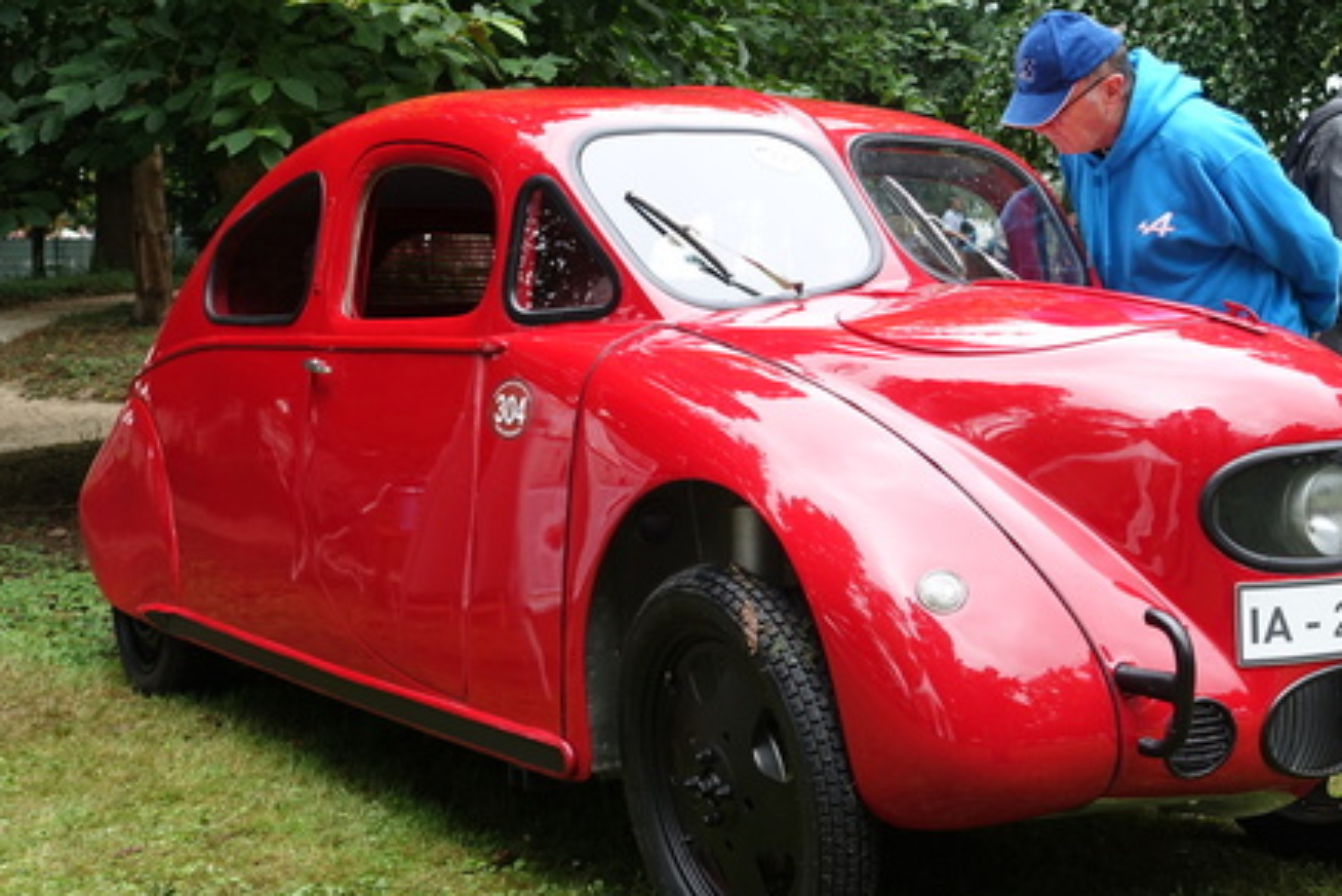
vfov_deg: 24.6
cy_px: 542
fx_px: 2051
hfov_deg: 36.2
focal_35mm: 55
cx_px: 733
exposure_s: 1/80
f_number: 3.5
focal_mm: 14.5
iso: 125
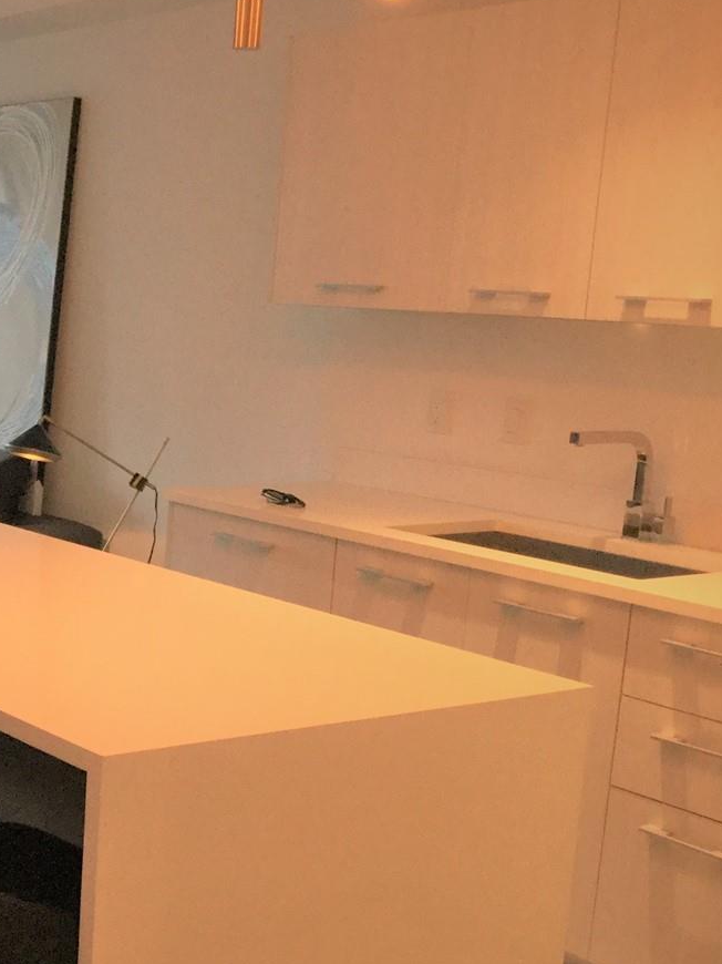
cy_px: 542
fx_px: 1586
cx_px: -140
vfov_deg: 33.7
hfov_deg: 23.5
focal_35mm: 57
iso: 25
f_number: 2.4
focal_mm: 3.3
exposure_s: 1/30
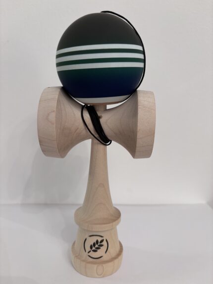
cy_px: 142
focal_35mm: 26
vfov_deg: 67.3
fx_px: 213
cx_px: 106
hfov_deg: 53.1
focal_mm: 5.96
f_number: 1.6
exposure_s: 1/50
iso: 125
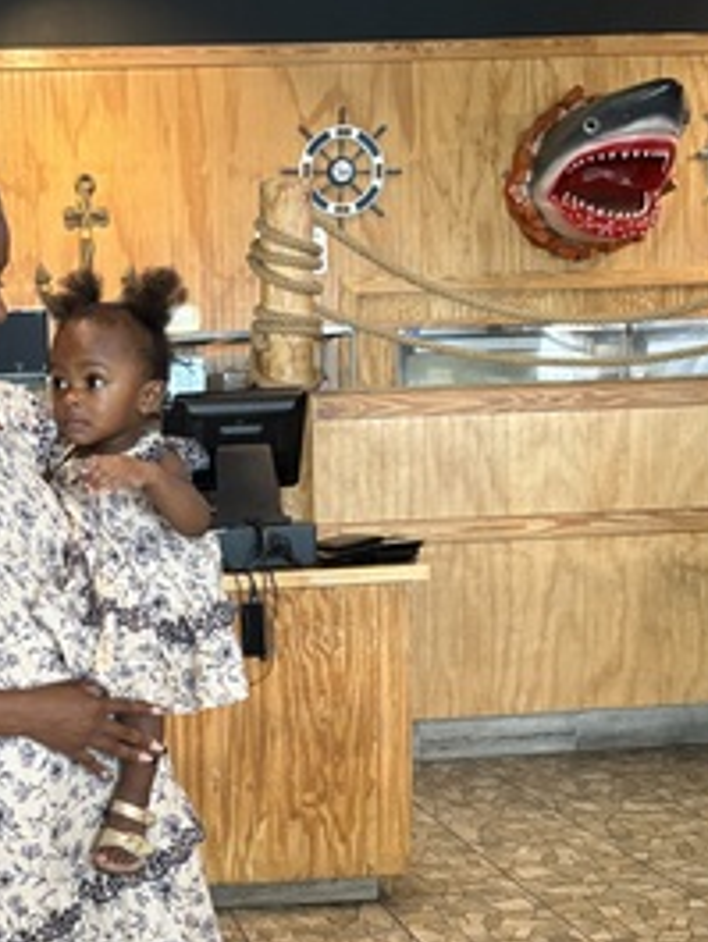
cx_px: 62
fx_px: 1335
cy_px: 643
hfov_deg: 28.5
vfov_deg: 38.4
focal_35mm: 49
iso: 250
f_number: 1.6
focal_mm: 5.96
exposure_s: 1/60
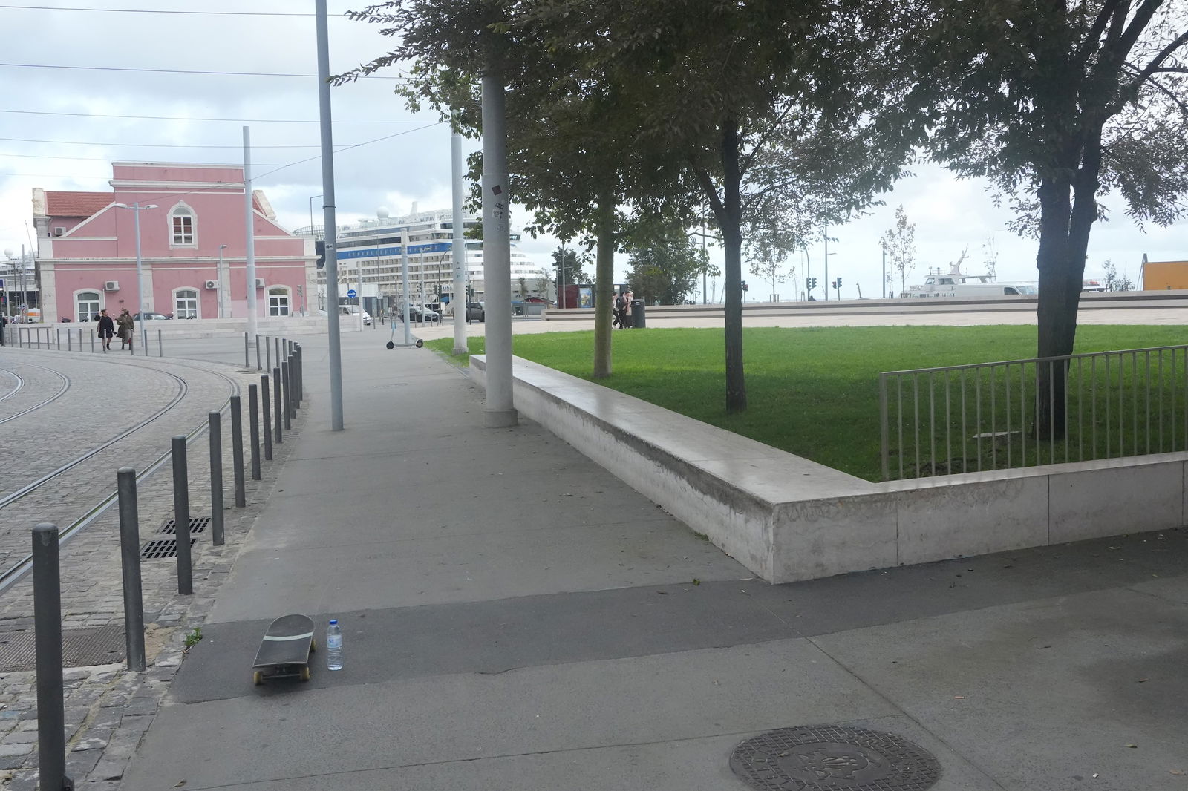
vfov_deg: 36.9
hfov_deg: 53.1
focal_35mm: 36
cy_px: 396
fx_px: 1188
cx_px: 594
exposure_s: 1/2000
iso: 3200
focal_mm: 24
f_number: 8
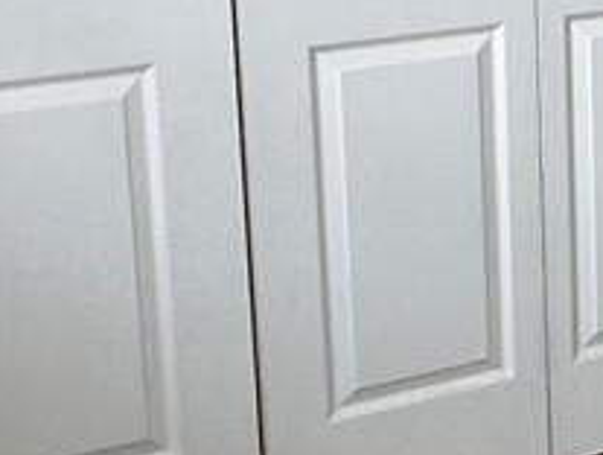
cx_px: 1156
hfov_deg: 15.2
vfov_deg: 13.5
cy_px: -52
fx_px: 1885
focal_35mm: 108
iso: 64
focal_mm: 2.22
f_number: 2.2
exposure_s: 1/120
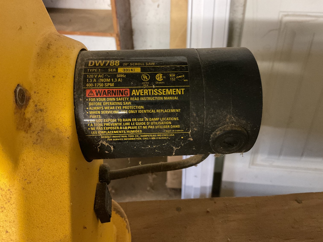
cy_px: 121
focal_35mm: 29
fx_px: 271
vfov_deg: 48.2
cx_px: 162
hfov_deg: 61.7
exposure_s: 1/24
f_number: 1.8
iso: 500
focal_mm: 3
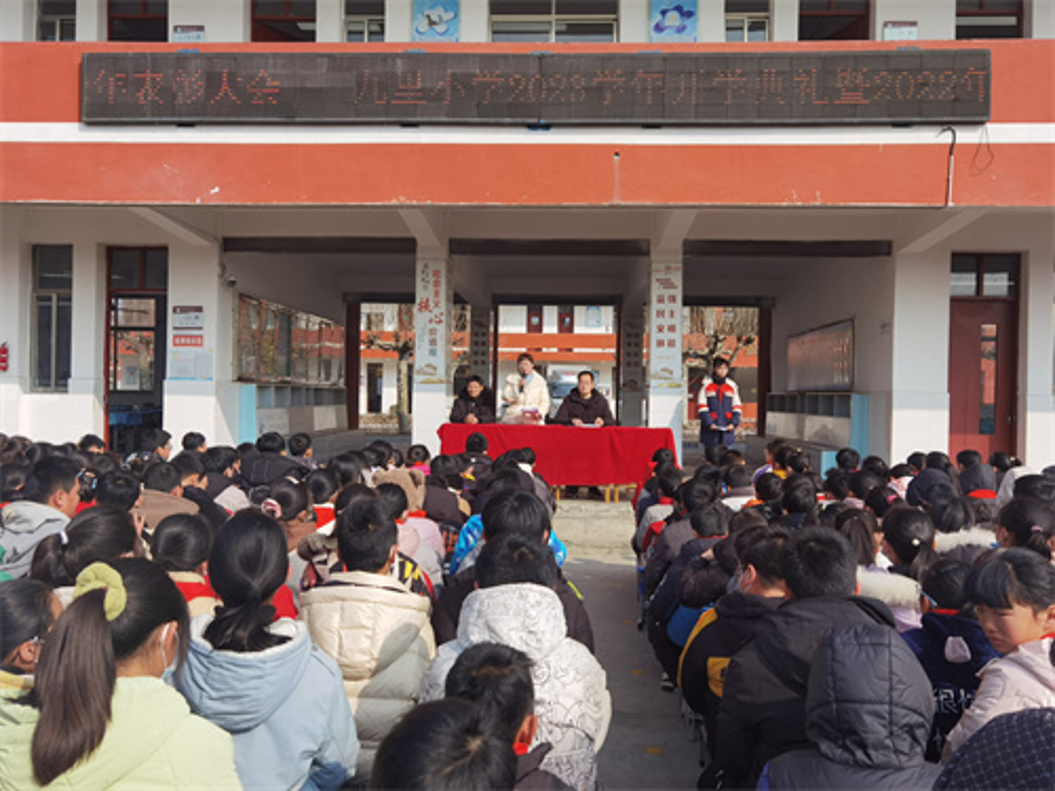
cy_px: 396
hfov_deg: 58.4
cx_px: 528
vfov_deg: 45.4
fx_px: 945
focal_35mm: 31
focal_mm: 6.71
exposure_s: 1/4785
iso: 50
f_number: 1.9
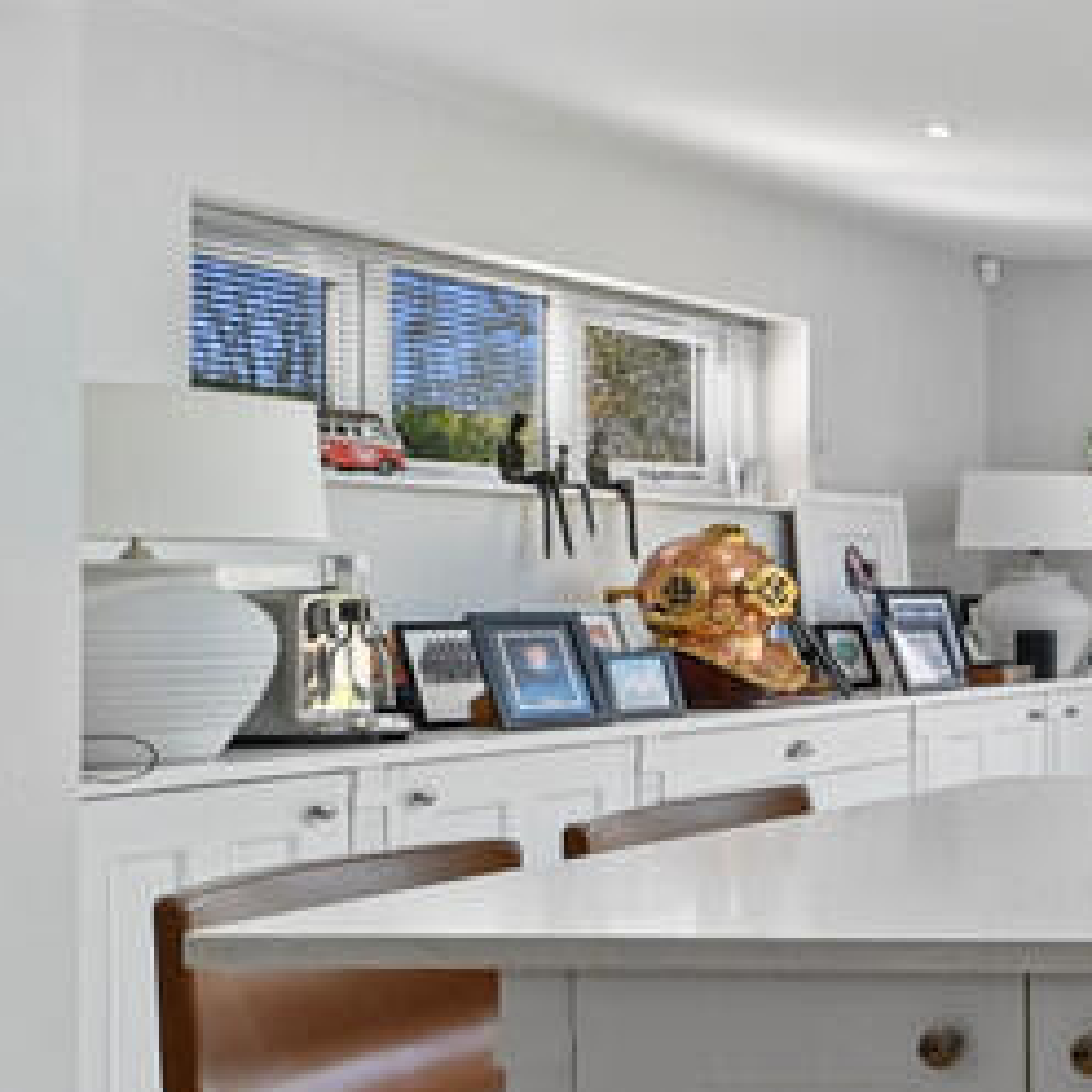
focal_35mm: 49
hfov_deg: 21.4
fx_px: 1749
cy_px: 579
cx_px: 1999
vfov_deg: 34.7
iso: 400
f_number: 8
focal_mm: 14
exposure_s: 1/15
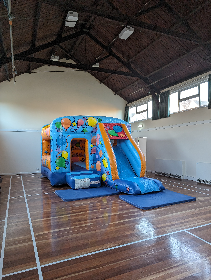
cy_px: 140
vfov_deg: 71.5
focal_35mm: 24
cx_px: 106
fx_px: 195
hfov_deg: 56.9
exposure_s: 1/63.2
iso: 164
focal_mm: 6.9
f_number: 1.68
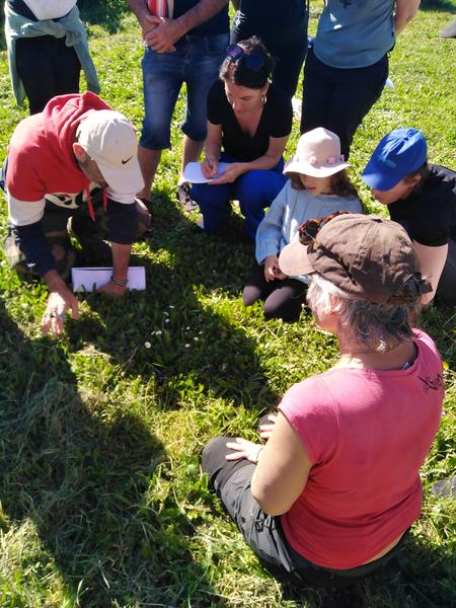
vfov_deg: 67.3
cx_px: 228
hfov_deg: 53.1
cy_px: 304
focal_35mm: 26
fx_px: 457
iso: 100
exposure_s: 1/649
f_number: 1.8
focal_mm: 3.59
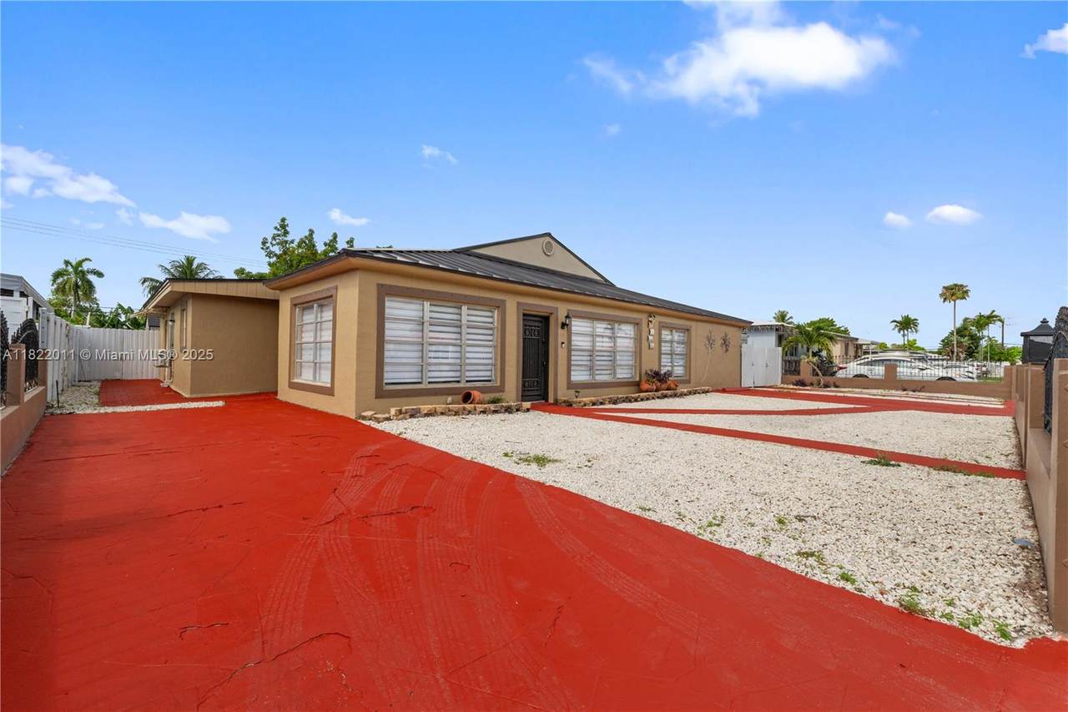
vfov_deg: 77.3
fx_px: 445
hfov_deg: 100.4
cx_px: 534
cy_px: 356
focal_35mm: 15
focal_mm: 10
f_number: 9
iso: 100
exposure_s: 1/125
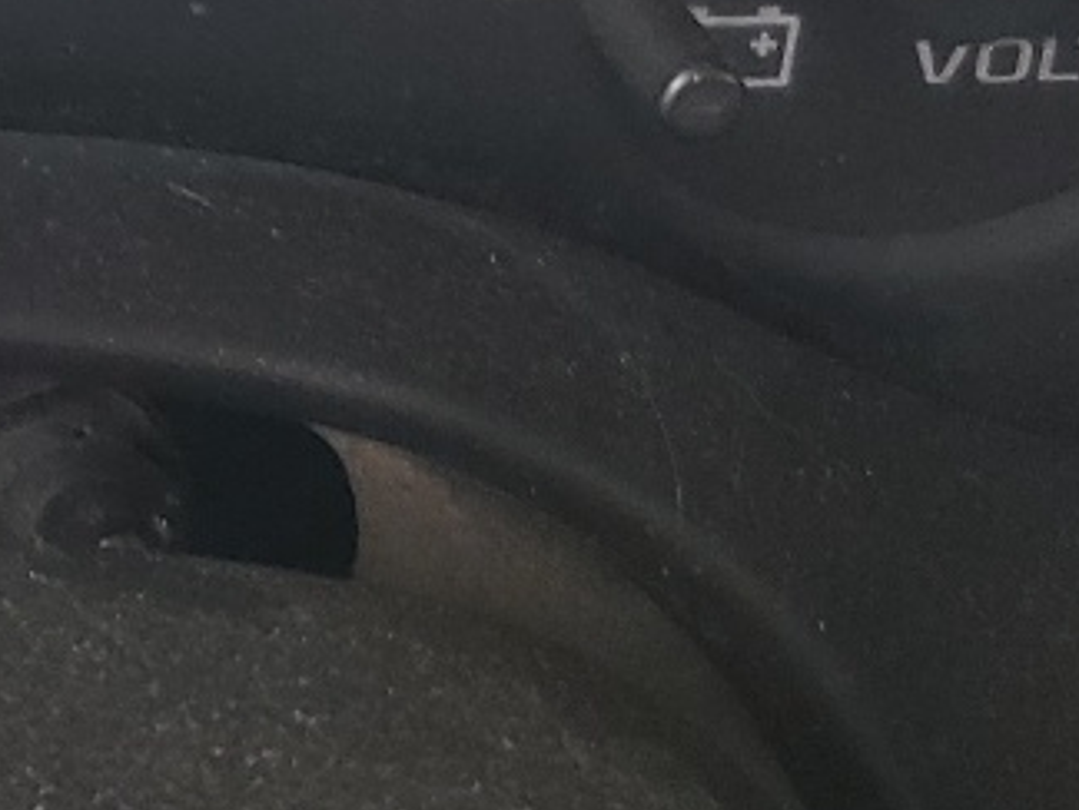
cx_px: -737
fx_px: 3991
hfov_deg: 14.0
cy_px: -820
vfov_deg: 10.6
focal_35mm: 128
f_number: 1.5
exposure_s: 1/60.2
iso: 80
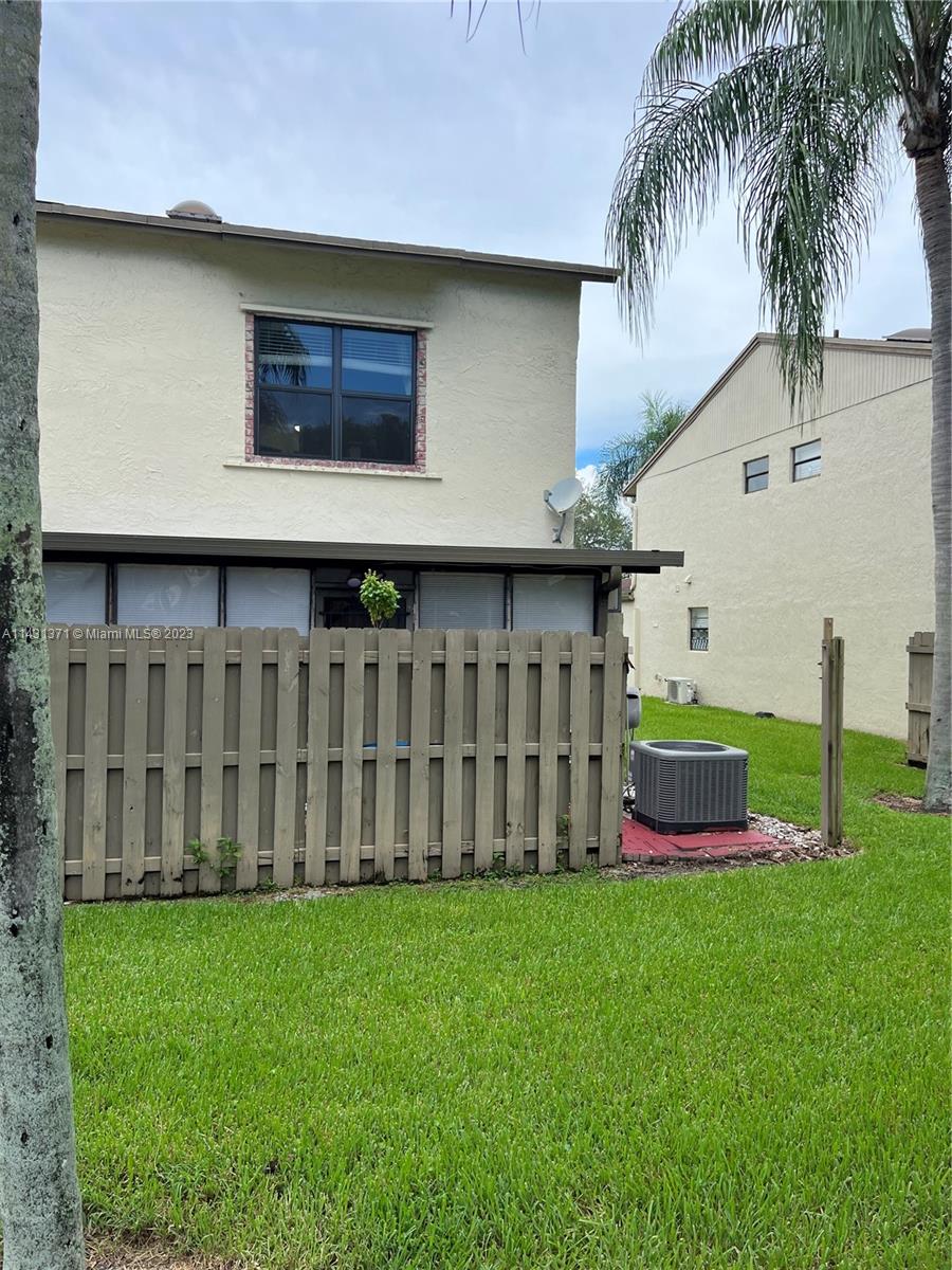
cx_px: 476
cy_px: 635
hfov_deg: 53.1
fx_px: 953
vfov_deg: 67.3
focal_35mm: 26
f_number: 1.5
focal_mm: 5.7
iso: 50
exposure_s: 1/2008
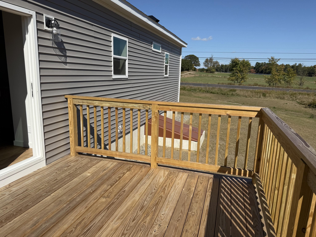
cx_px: 158
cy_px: 118
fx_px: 219
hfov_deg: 71.6
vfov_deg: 56.8
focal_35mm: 24
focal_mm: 6.76
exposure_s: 1/7353
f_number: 1.78
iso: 80
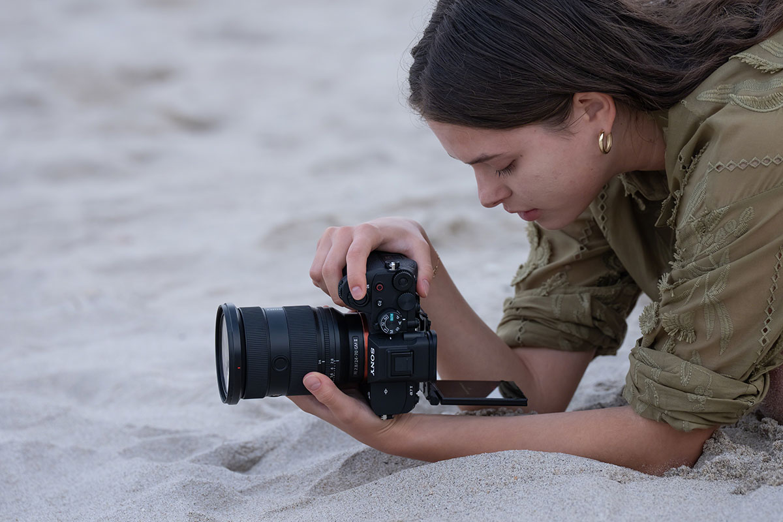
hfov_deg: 10.3
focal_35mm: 200
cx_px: 392
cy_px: 261
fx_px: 4350
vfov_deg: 6.9
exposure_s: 1/250
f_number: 5.6
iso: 800
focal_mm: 200
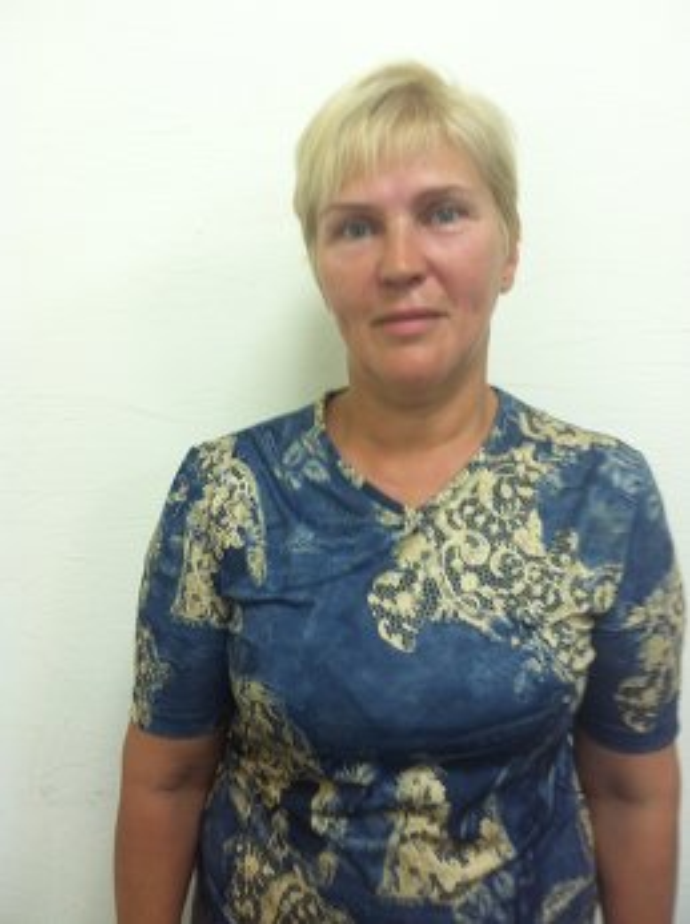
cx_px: 345
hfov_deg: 40.6
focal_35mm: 35
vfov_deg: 52.7
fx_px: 933
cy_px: 462
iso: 80
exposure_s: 1/20
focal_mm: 3.85
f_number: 2.8
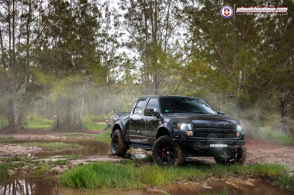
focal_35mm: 63
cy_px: 98
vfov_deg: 21.5
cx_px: 147
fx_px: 514
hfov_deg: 31.9
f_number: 4
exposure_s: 1/200
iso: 200
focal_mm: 42
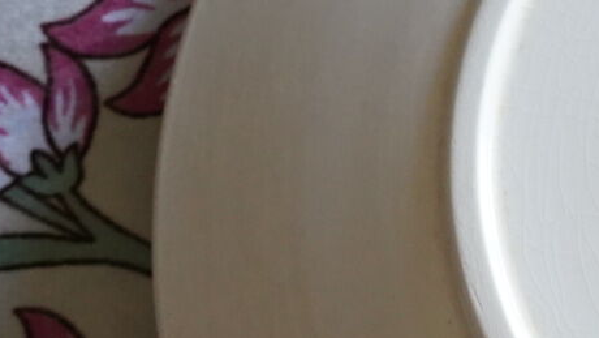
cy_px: 465
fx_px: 2049
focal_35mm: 129
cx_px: 874
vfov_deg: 9.2
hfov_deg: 15.5
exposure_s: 1/40
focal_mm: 35
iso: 5000
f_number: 9
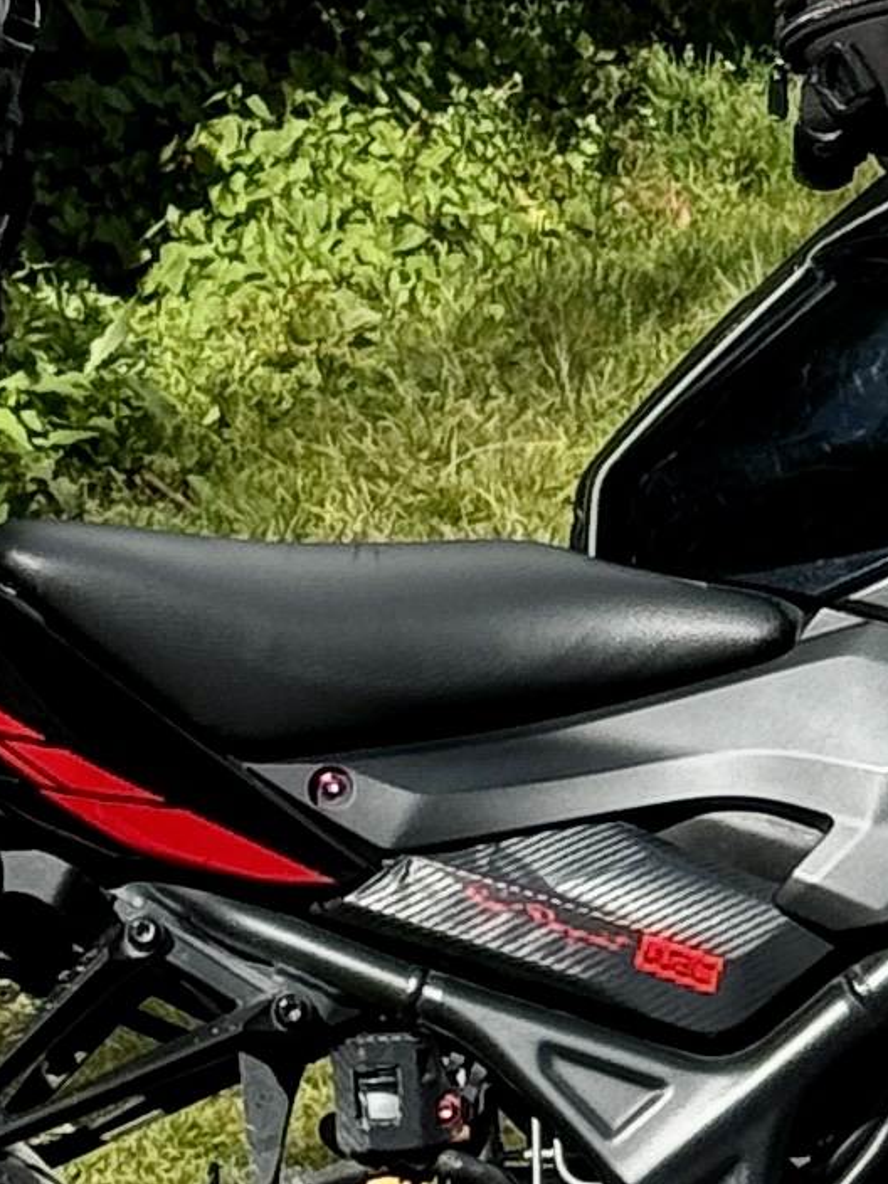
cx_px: 516
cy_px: -767
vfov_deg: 7.1
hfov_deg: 5.4
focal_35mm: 275
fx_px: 9406
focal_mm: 6.86
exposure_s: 1/4608
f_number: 1.78
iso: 64
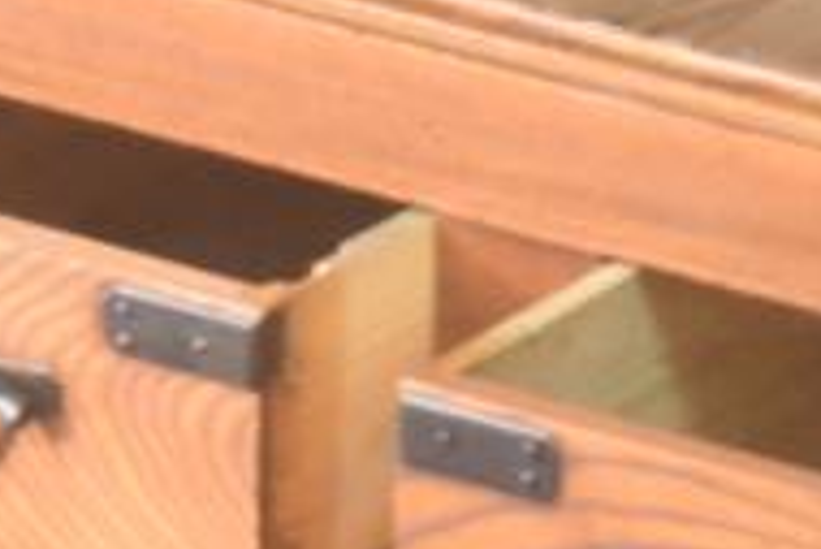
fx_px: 8581
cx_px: 544
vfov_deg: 3.7
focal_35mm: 376
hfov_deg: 5.5
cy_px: -15
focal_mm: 44
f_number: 4.5
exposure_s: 1/60
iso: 5000
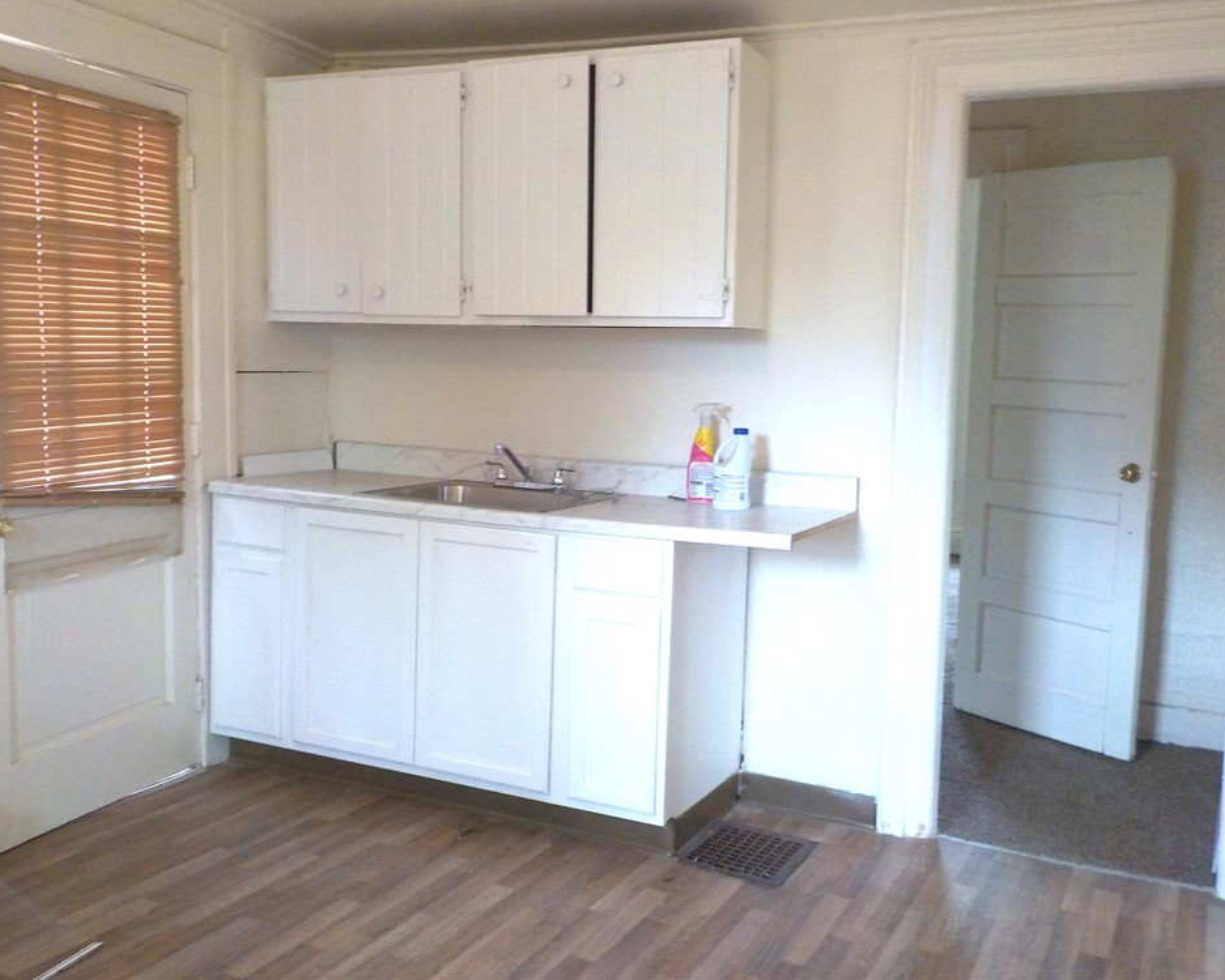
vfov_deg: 45.8
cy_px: 480
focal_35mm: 32
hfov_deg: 55.6
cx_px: 635
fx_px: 1160
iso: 280
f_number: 3.3
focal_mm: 4.1
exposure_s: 1/30
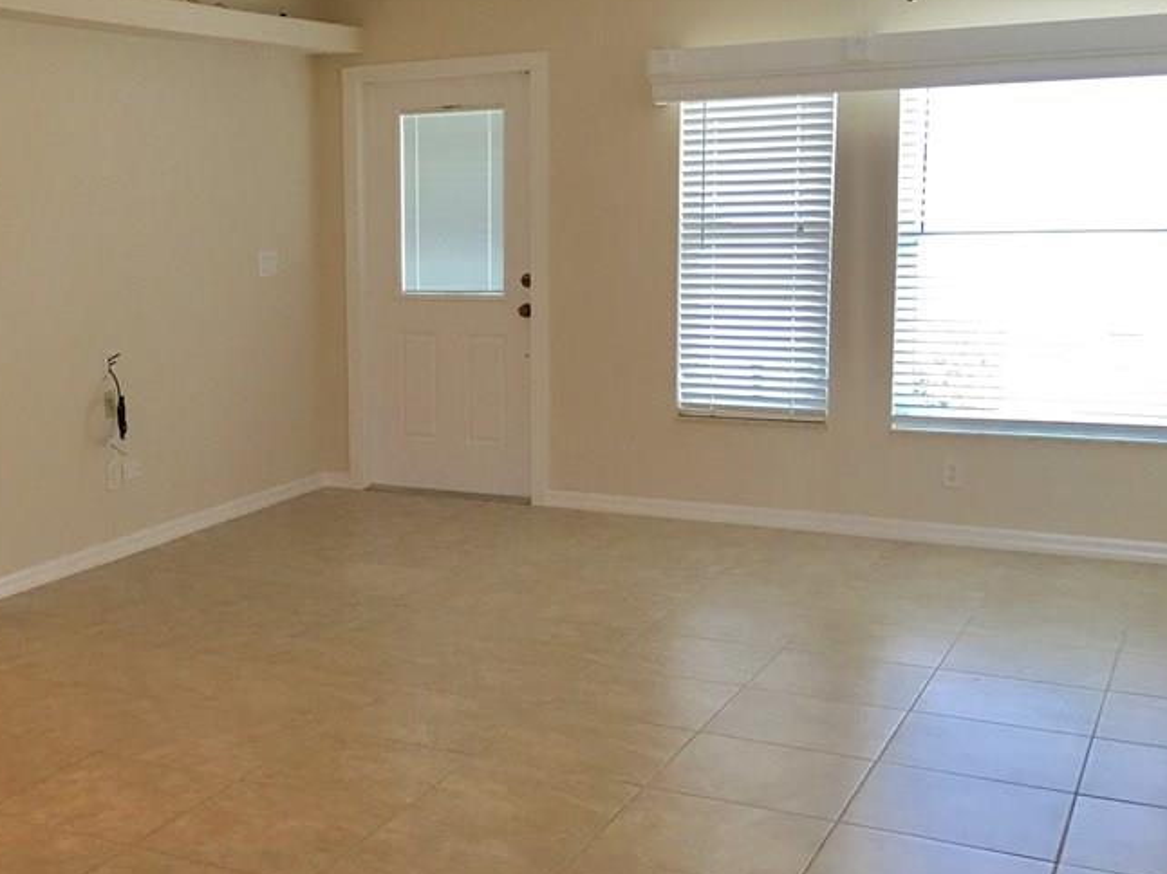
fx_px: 1550
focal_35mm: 46
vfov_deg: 31.5
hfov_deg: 39.9
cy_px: 421
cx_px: 262
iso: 40
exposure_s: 1/30
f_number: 2.2
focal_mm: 4.15
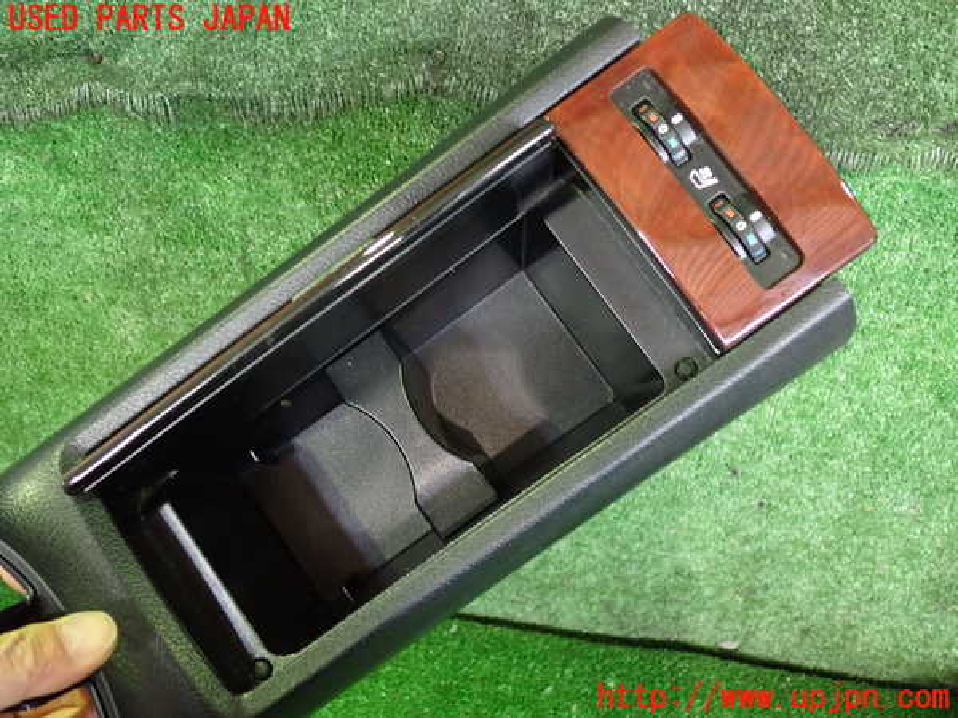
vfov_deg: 46.8
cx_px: 479
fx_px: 830
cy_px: 359
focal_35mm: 30
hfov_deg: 60.0
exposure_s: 1/20
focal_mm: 5.4
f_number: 2.3
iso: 800
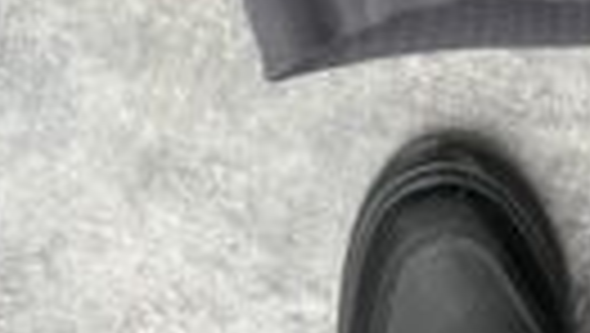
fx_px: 2255
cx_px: 698
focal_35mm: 144
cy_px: -745
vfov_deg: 7.3
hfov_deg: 14.5
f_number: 1.5
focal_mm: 5.7
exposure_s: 1/50
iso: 100
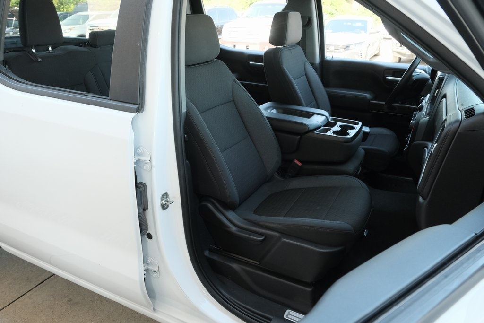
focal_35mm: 27
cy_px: 162
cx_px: 242
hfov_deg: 67.4
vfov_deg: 47.9
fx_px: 363
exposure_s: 1/320
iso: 2500
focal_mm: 18
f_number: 5
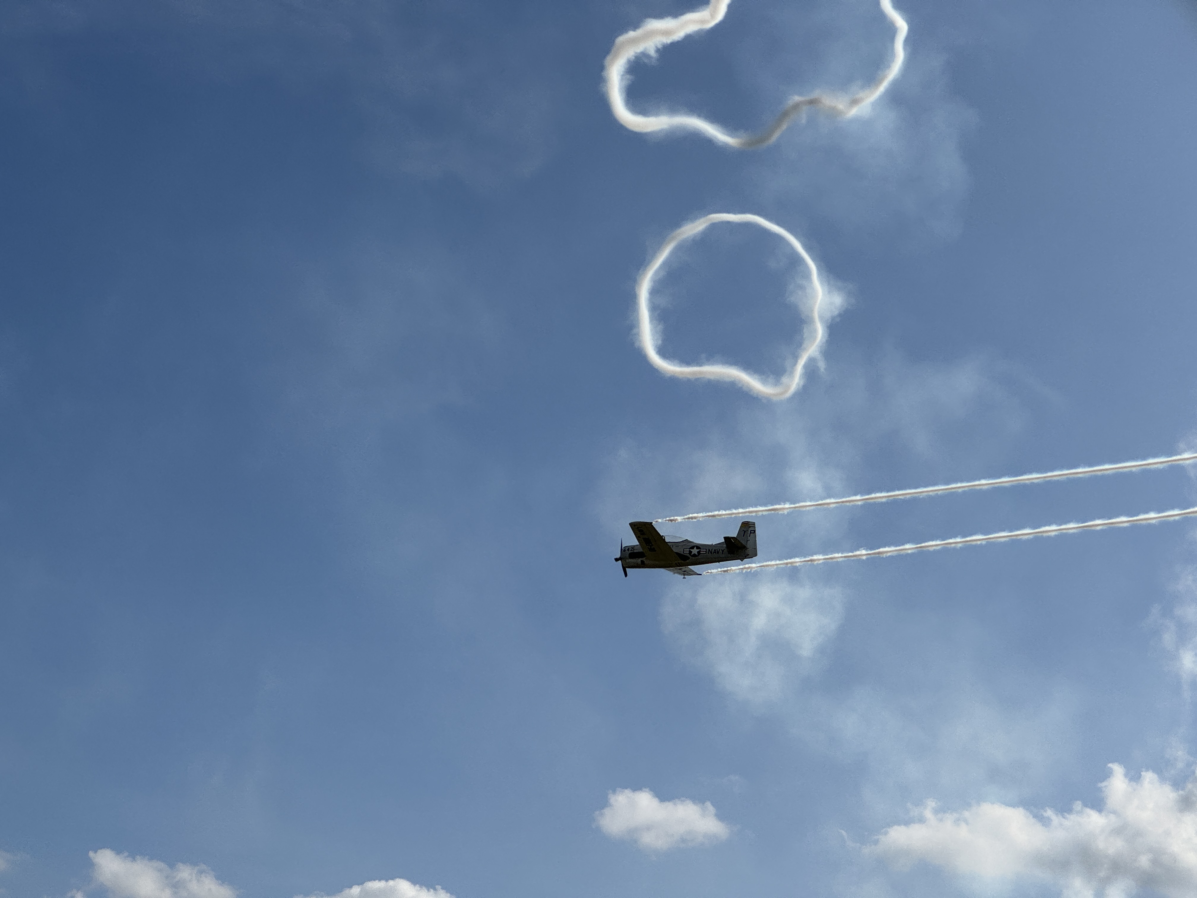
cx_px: 598
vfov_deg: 19.1
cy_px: 449
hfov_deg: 25.3
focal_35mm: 77
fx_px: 2663
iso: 32
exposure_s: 1/3311
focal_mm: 9
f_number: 2.8
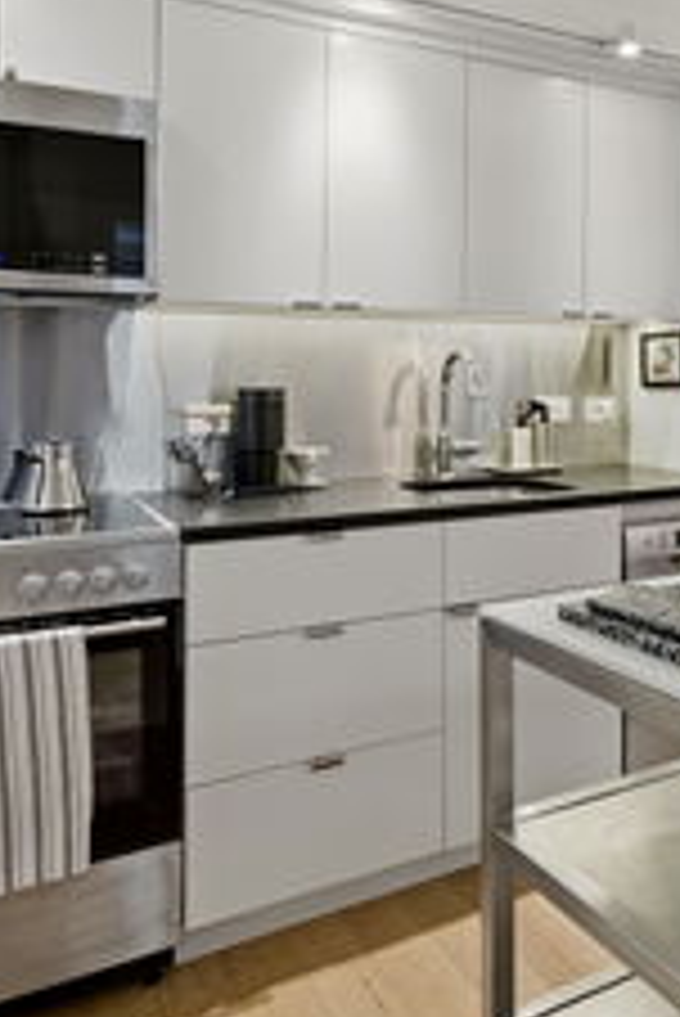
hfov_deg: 35.4
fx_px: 962
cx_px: 671
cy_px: 360
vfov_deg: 54.9
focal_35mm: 34
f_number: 8
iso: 400
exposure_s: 1/2
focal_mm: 16
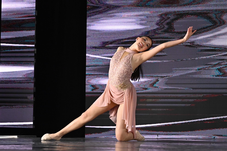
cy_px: 76
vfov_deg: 10.9
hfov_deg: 16.3
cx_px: 114
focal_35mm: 126
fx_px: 794
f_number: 4.5
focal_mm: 84
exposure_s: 1/640
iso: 2500
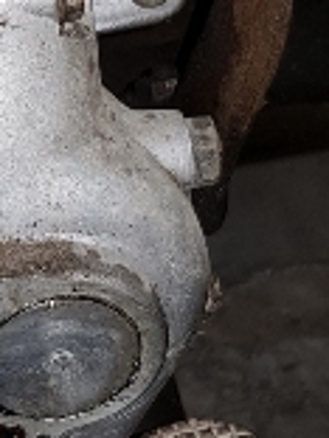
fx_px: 1685
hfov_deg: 11.0
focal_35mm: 133
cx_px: -25
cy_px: 51
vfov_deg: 14.7
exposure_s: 1/50
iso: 40
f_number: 1.7
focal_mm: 4.2
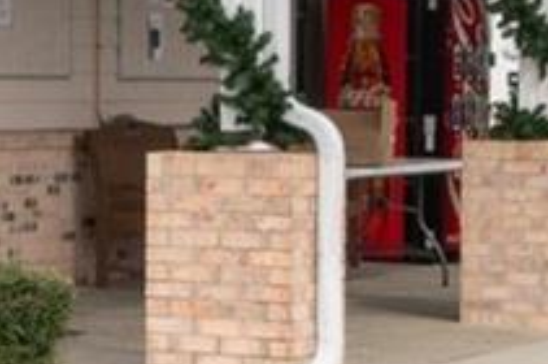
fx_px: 3116
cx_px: -590
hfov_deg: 9.3
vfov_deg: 6.6
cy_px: -39
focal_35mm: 205
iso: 320
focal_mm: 18
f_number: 8
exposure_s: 1/200
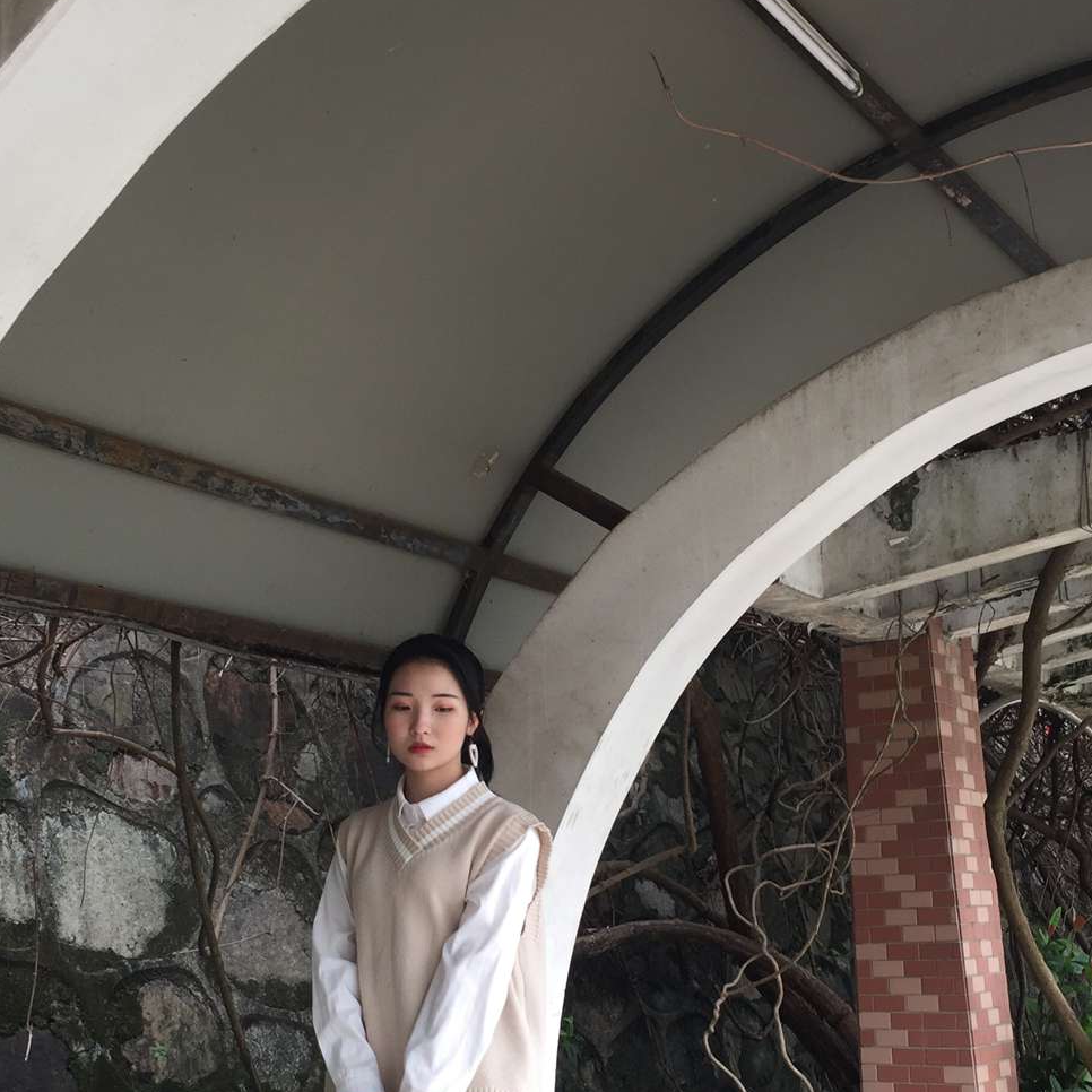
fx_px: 1642
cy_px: 747
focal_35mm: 46
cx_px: 532
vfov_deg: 36.3
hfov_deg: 36.8
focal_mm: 4.15
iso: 40
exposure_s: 1/100
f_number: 2.2
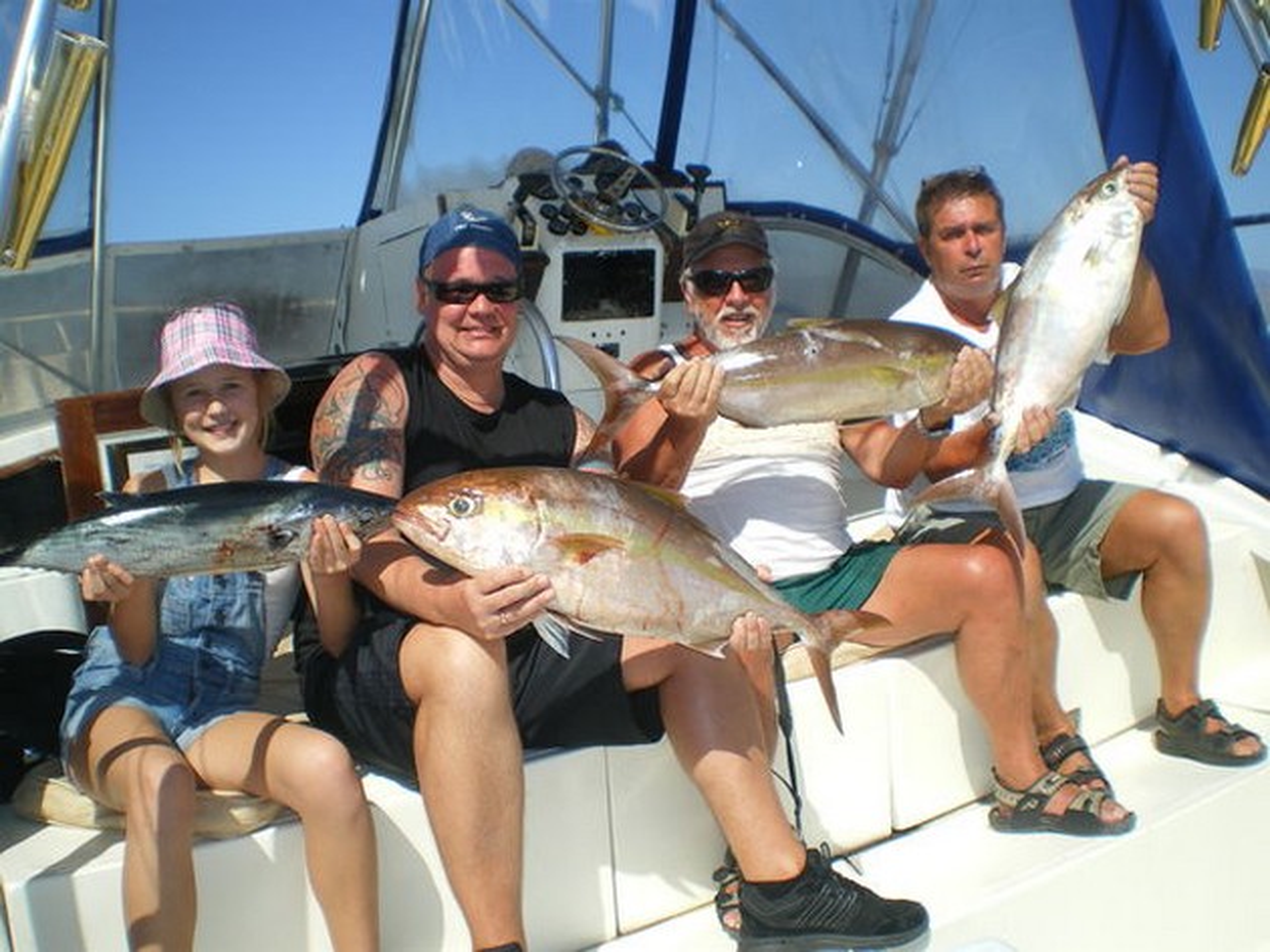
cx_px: 635
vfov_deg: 39.6
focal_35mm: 36
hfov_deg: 51.4
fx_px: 1320
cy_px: 476
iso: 50
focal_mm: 6.3
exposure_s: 1/500
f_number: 4.6
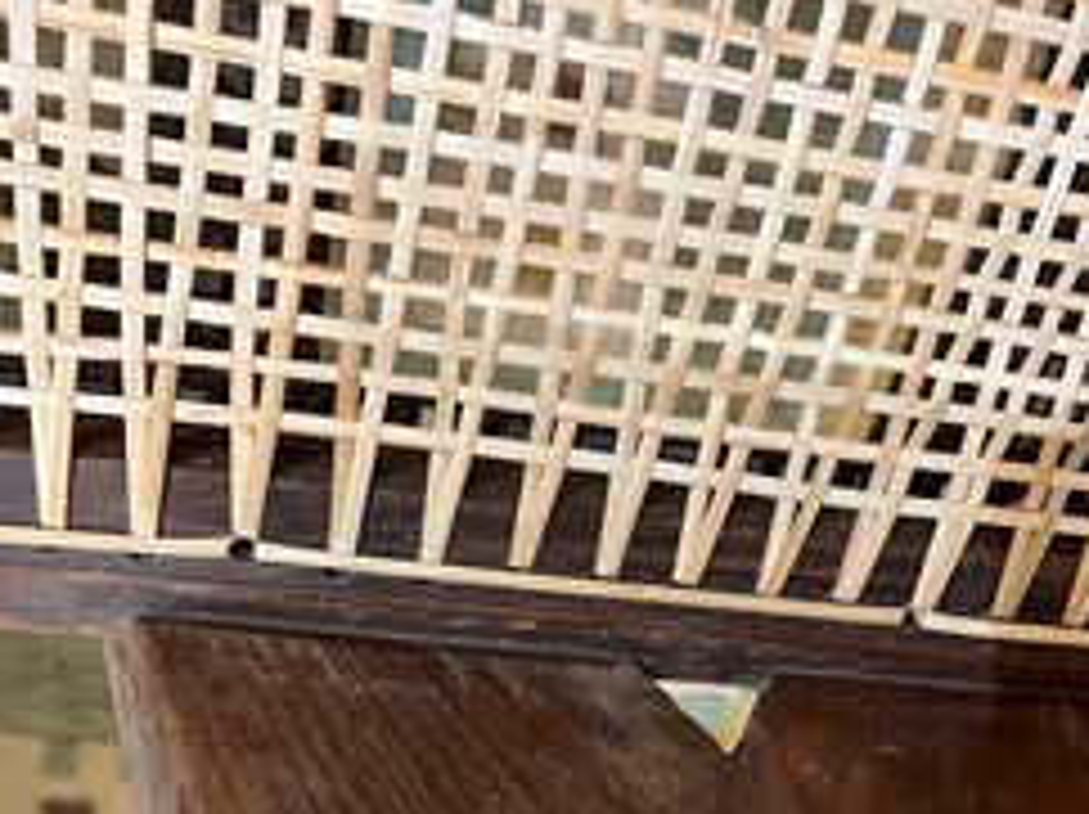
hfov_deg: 43.9
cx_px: 572
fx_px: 1351
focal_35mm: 43
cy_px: 666
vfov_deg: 32.5
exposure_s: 1/50
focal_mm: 5.1
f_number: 1.6
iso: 250
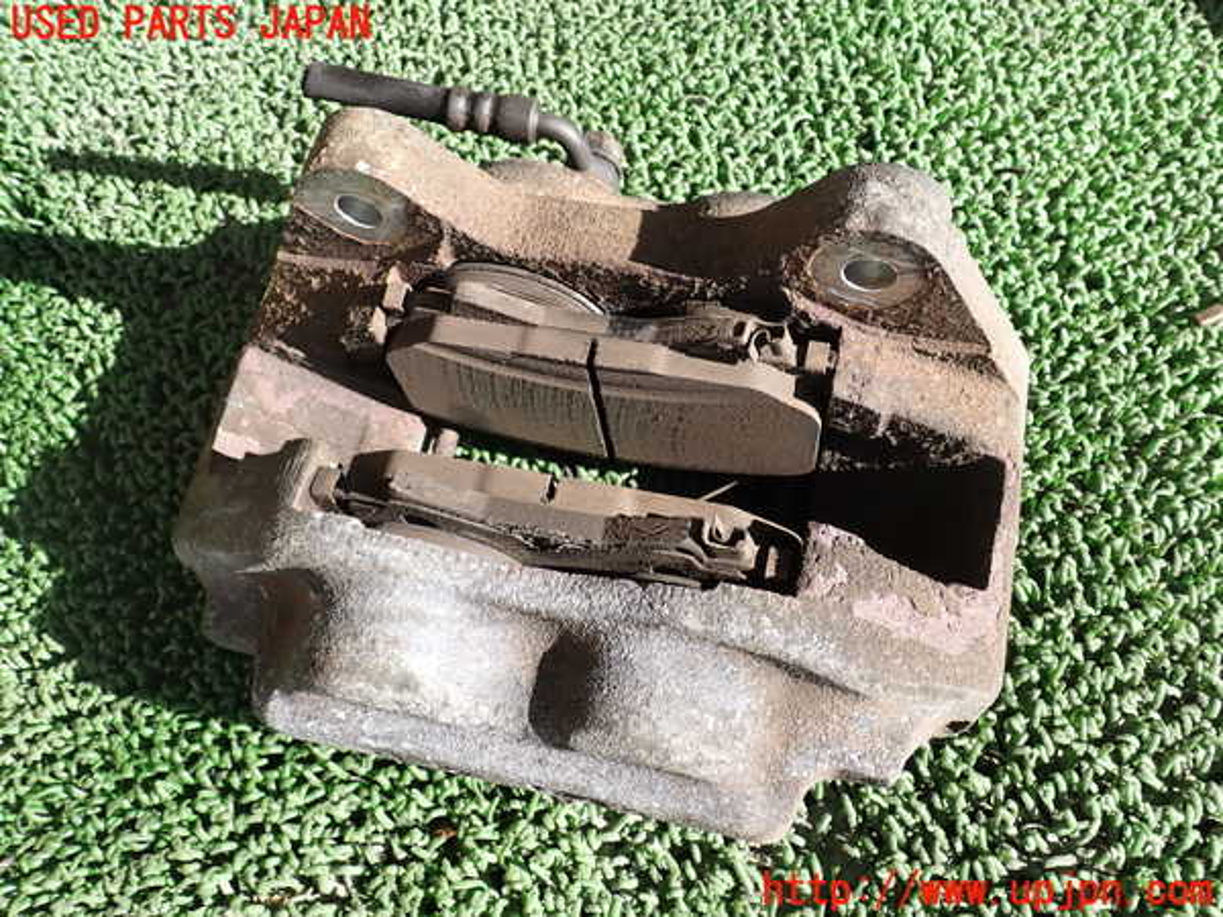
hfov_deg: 60.0
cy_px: 458
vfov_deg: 46.8
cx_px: 612
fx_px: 1060
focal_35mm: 30
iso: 100
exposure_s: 1/320
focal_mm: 5.4
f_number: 3.2
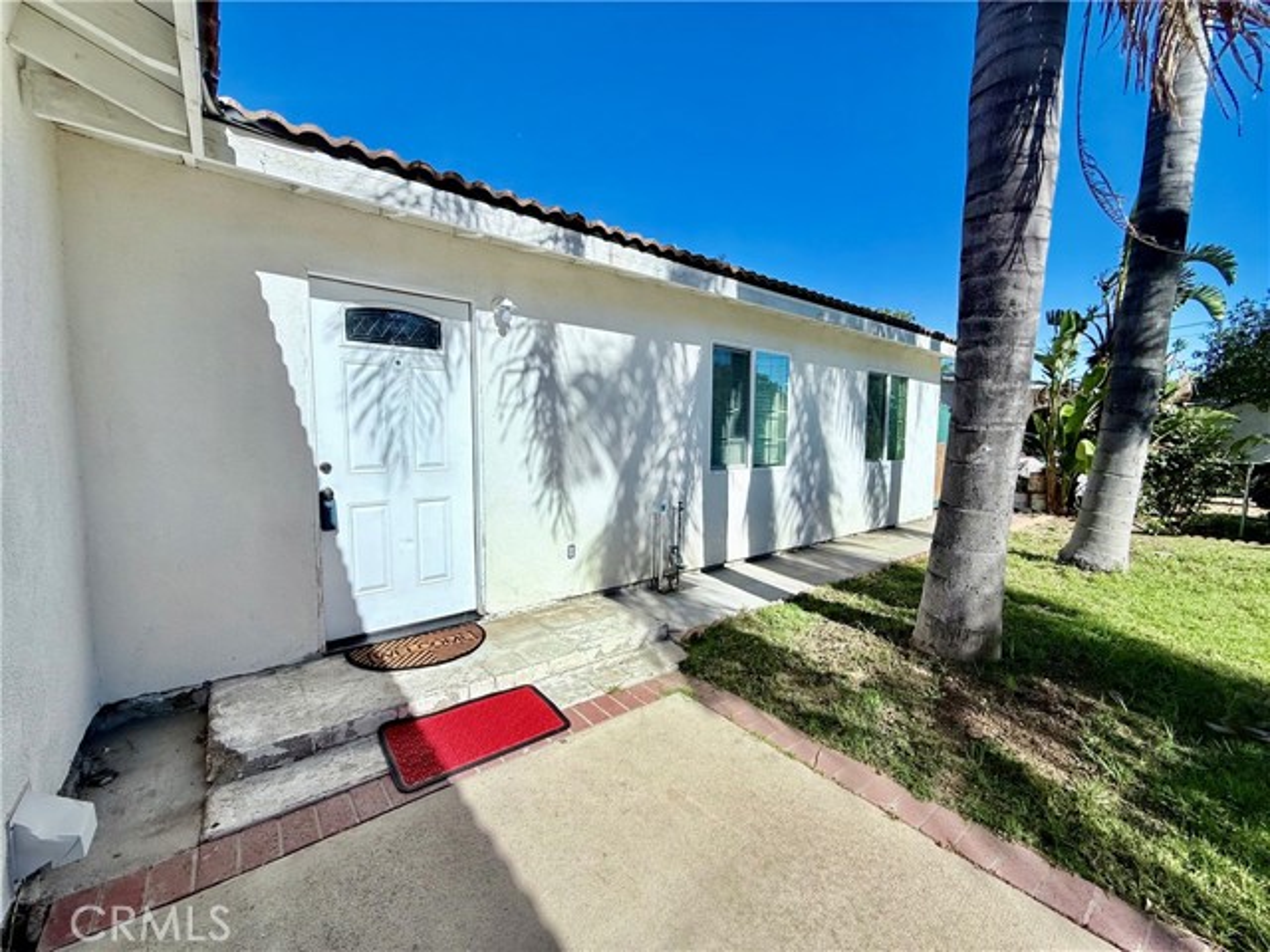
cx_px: 635
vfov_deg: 85.7
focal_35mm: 14
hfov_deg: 102.1
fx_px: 514
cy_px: 476
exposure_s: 1/3460
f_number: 2.2
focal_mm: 2.22
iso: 50
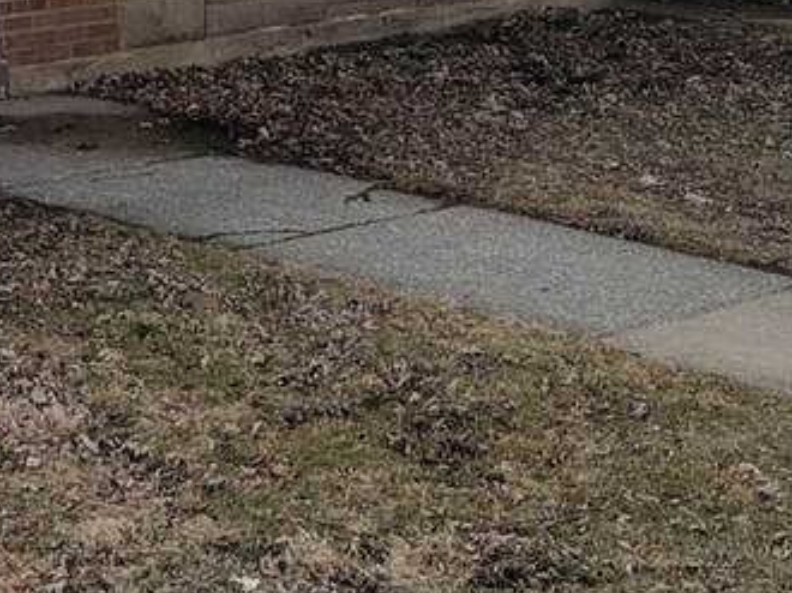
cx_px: -218
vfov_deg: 13.9
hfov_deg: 18.2
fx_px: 2309
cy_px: -226
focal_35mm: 101
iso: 40
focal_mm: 5.4
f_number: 1.8
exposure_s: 1/859
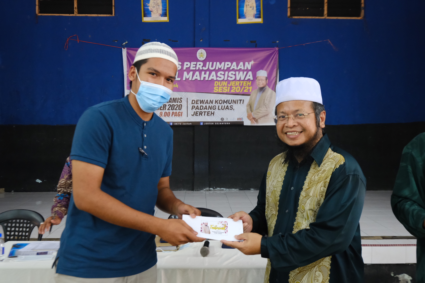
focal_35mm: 36
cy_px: 142
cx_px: 212
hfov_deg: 53.1
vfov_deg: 36.9
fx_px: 425
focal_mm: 24
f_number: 4.5
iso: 3200
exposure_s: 1/80
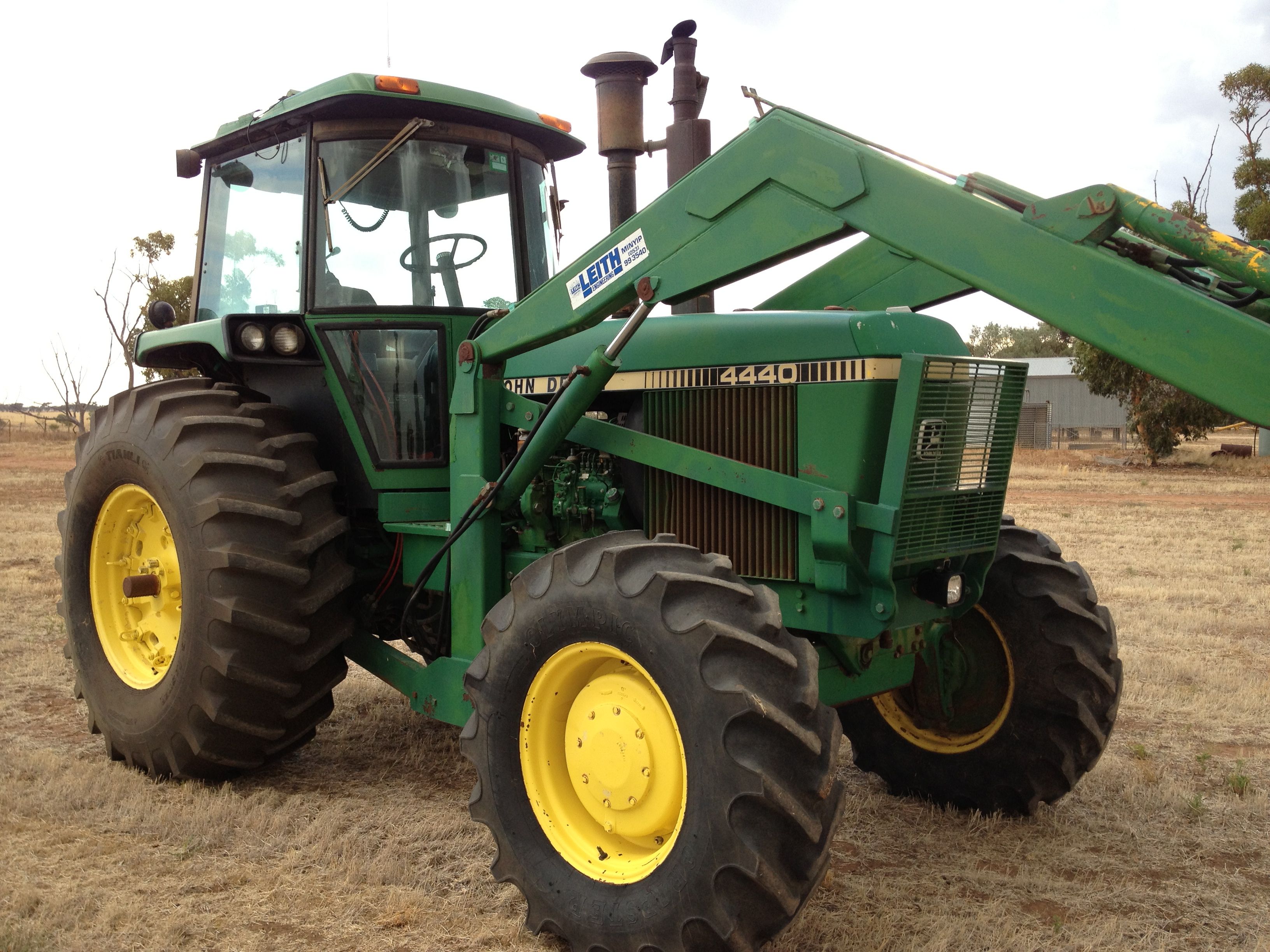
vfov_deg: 40.7
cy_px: 476
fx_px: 1284
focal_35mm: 35
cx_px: 635
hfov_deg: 52.6
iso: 50
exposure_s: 1/264
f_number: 2.4
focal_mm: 4.28
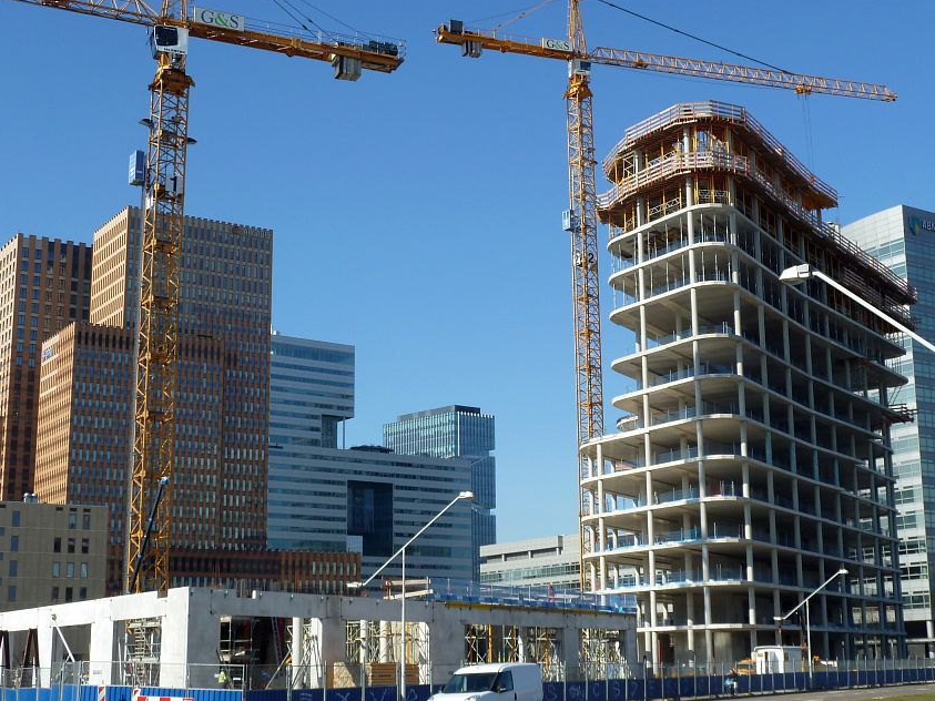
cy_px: 366
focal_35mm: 51
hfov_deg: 37.5
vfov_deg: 28.6
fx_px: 1377
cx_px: 490
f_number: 4
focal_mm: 6.9
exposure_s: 1/500
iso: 80
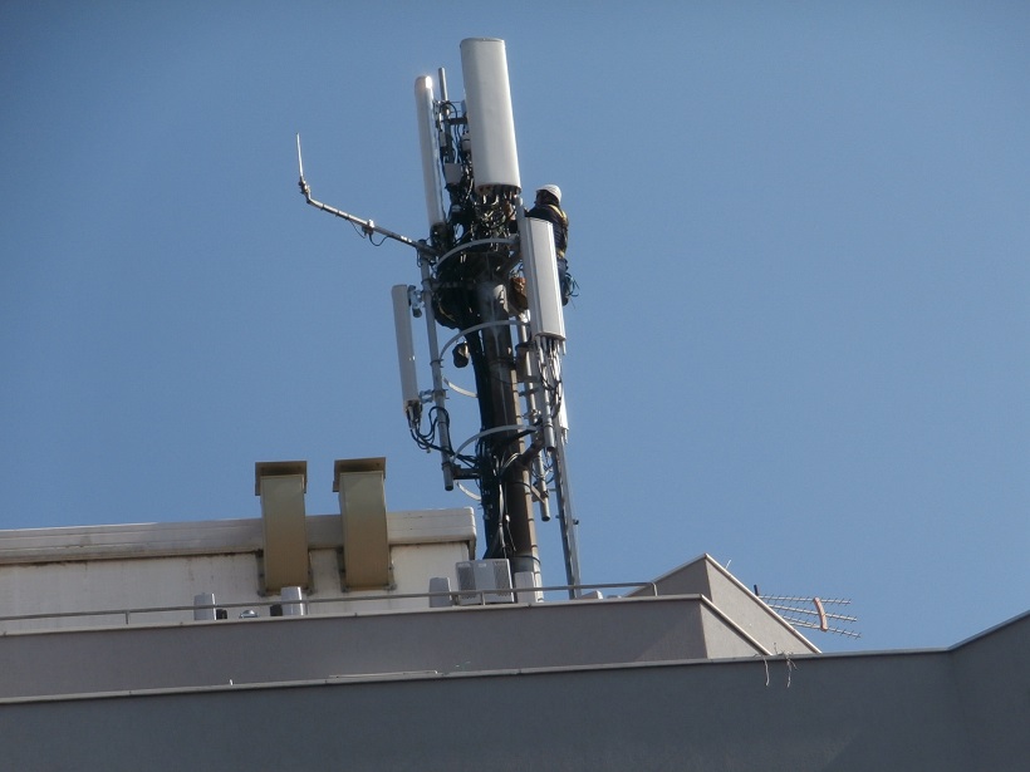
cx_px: 515
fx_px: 4939
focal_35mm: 166
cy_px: 386
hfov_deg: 11.9
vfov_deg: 8.9
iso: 100
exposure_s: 1/640
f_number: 5.8
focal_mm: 29.39
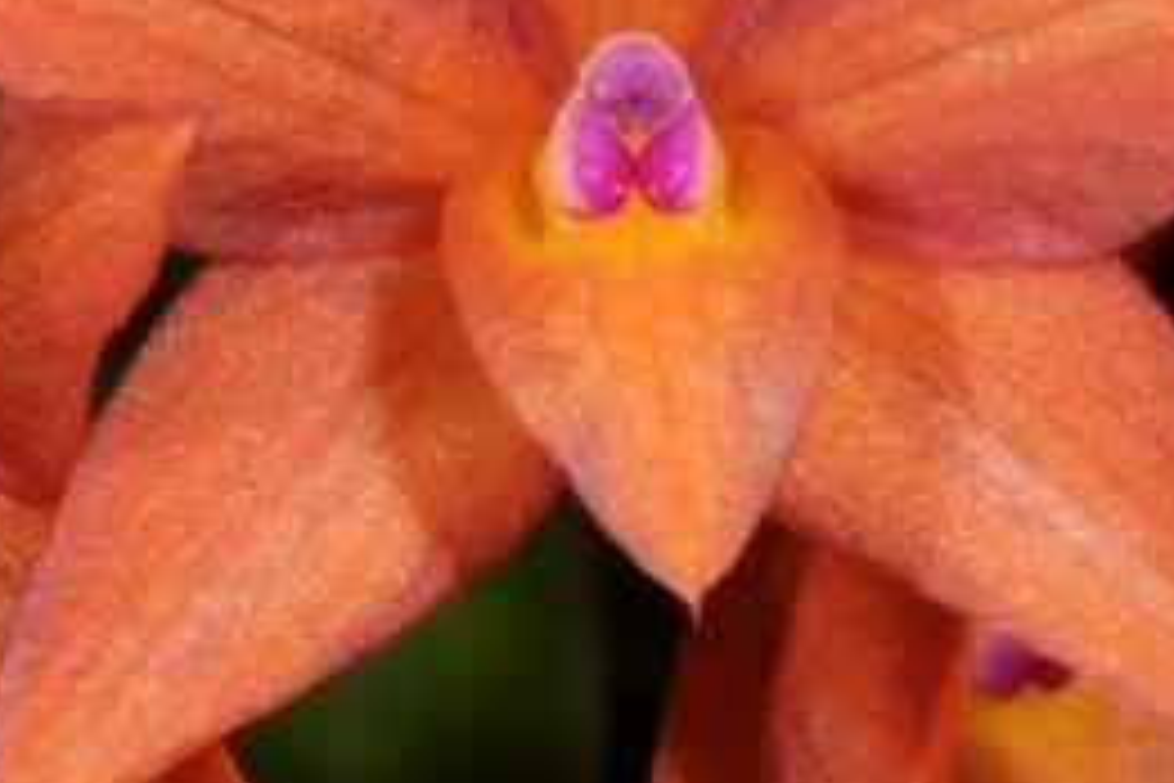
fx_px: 11511
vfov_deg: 3.9
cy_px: 124
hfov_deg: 5.8
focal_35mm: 353
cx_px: 868
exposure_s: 1/200
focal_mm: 90
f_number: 32
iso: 64
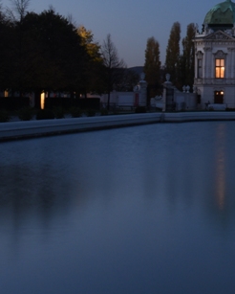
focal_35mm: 106
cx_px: 500
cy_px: 65
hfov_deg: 12.4
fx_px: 921
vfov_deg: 18.0
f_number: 14
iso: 800
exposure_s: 7.5
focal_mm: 32
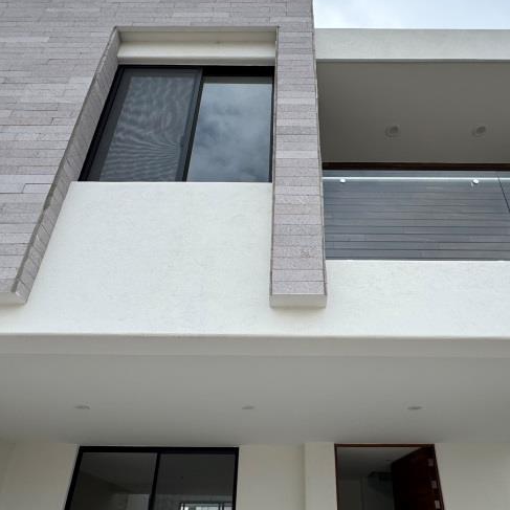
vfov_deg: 60.4
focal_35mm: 26
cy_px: 309
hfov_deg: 60.8
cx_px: 284
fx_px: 433
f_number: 2.2
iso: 50
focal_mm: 2.22
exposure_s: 1/675
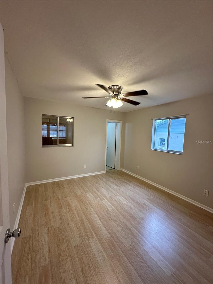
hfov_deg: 85.7
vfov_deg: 102.1
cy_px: 142
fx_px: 115
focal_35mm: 14
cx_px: 106
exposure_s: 1/120
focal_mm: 2.22
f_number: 2.2
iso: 250
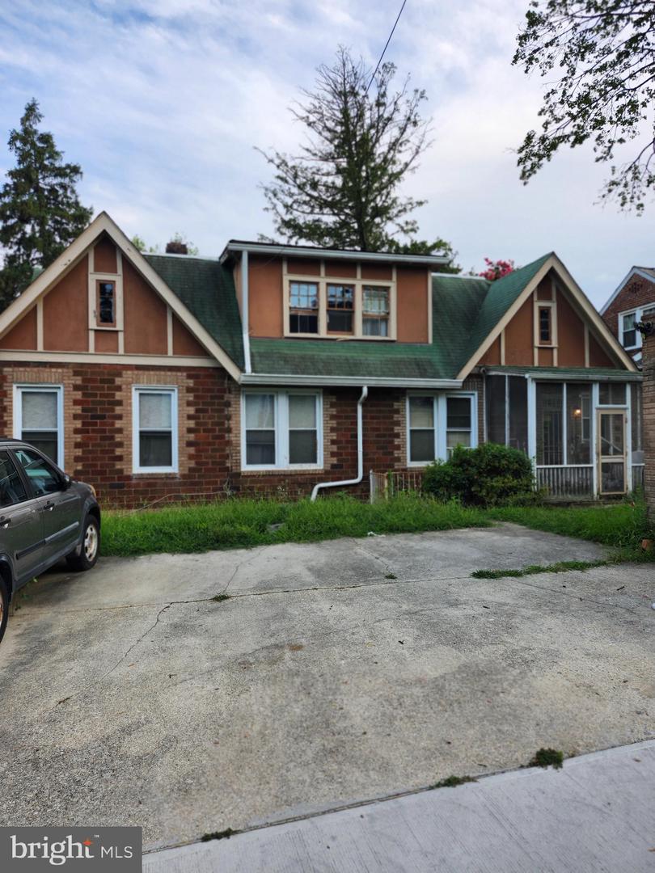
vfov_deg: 73.9
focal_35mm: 23
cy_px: 436
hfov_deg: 58.9
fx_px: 580
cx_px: 328
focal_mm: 5.54
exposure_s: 1/319
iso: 25
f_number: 1.8
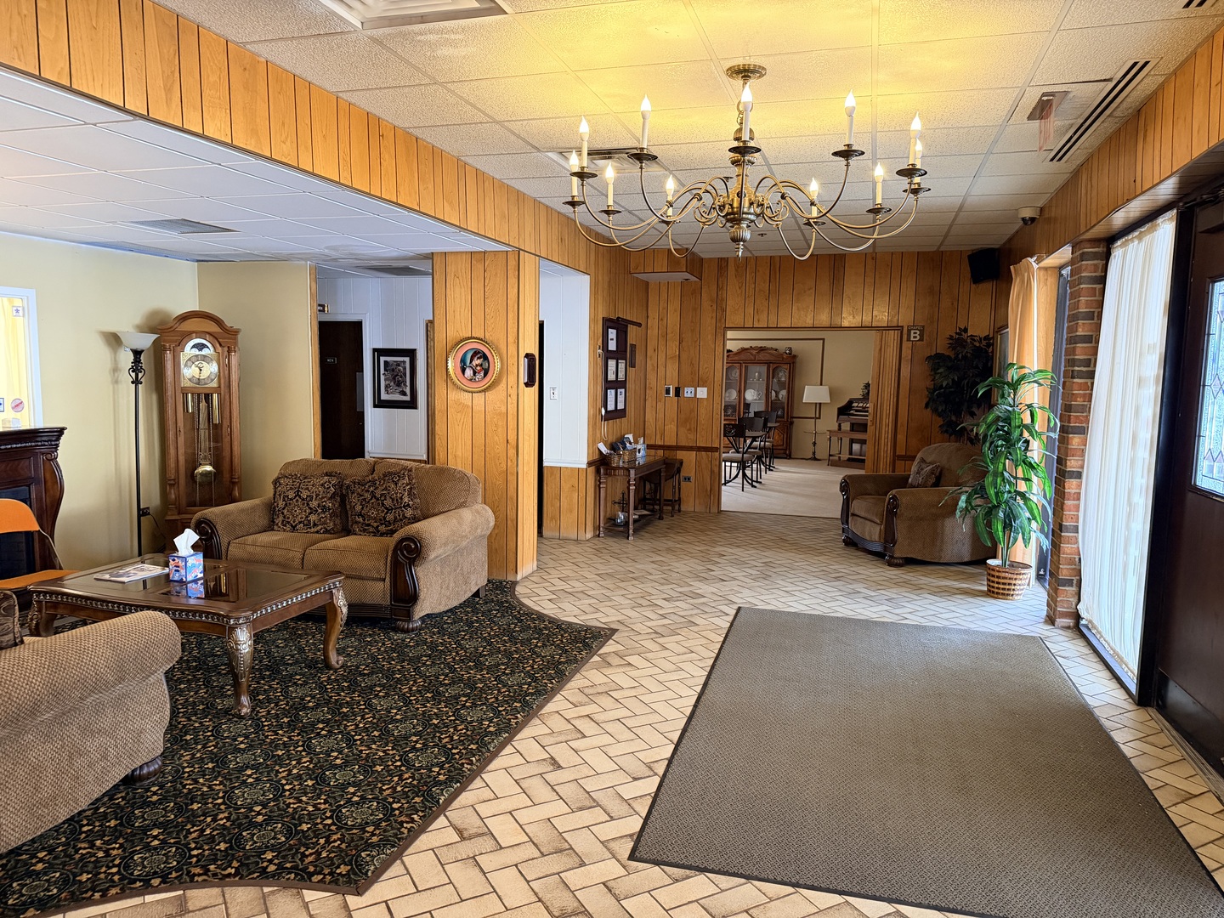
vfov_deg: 56.8
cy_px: 459
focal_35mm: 24
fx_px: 849
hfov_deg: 71.6
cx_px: 612
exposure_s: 1/60
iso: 640
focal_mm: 6.76
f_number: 1.78
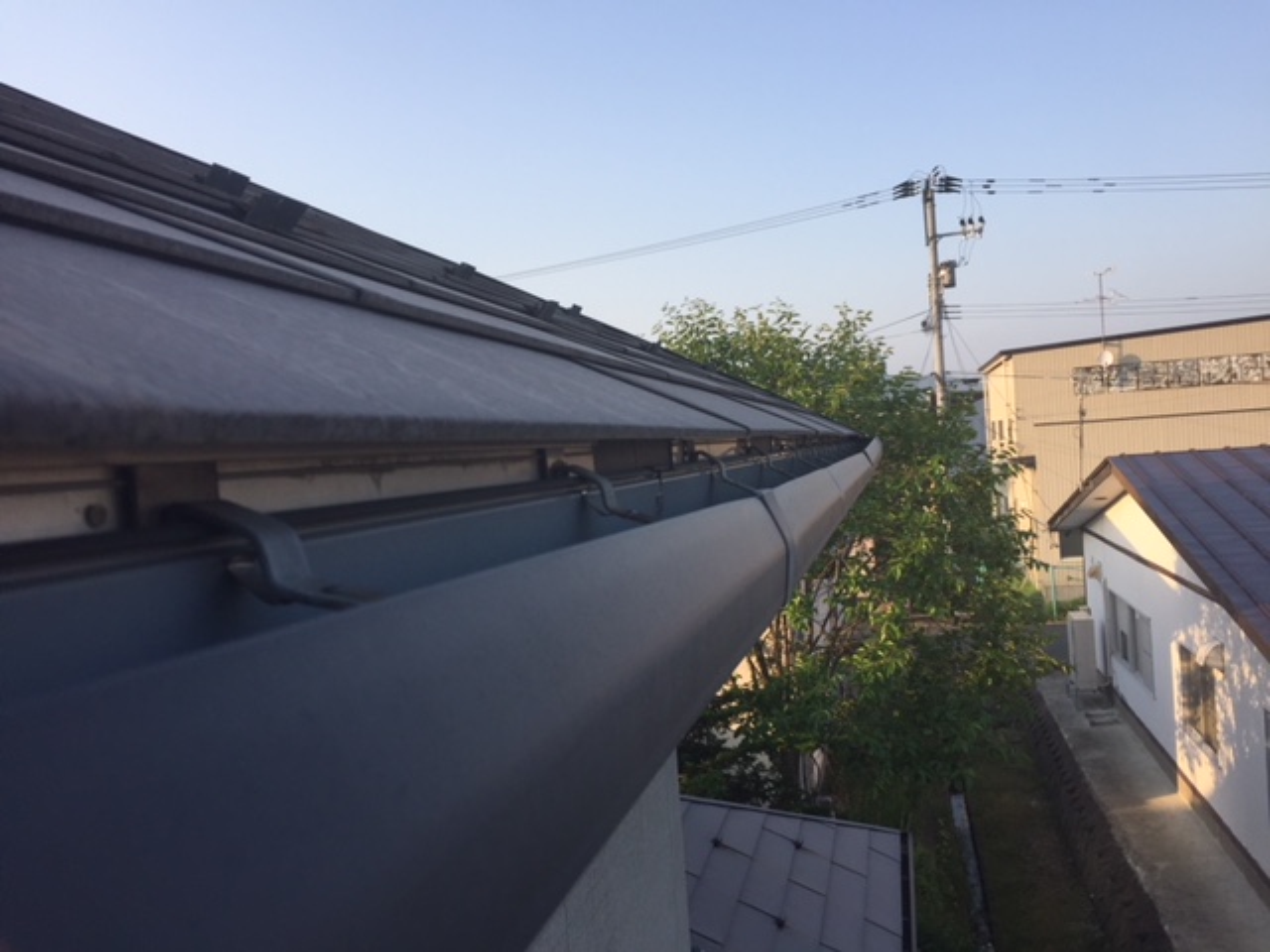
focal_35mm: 29
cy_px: 476
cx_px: 635
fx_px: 1064
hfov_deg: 61.7
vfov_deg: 48.2
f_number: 2.2
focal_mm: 4.15
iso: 32
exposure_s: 1/719
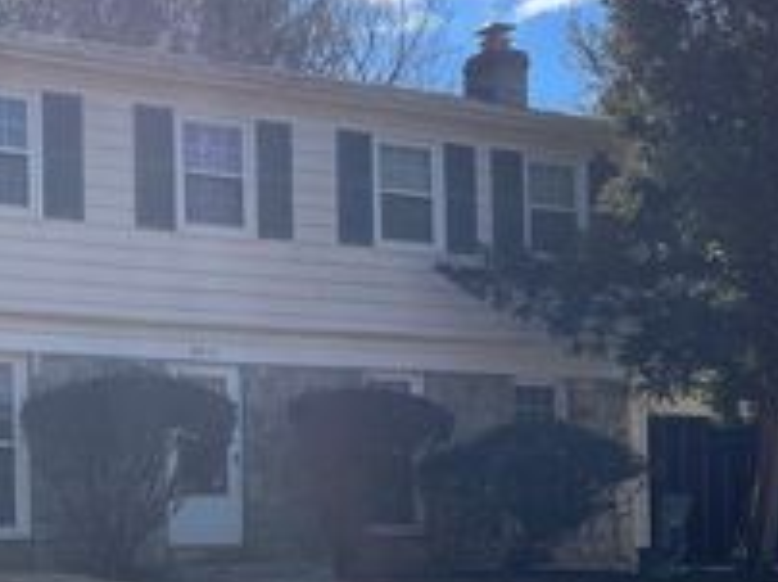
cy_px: 530
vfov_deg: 23.0
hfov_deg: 30.3
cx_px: 123
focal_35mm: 62
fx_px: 1392
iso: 32
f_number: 1.6
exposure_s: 1/2924
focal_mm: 5.1
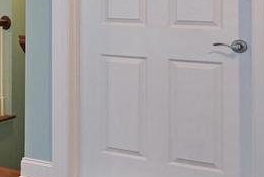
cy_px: -28
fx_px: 646
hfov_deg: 15.7
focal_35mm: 88
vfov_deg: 15.1
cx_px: -321
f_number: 4
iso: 1600
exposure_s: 1/160
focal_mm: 16
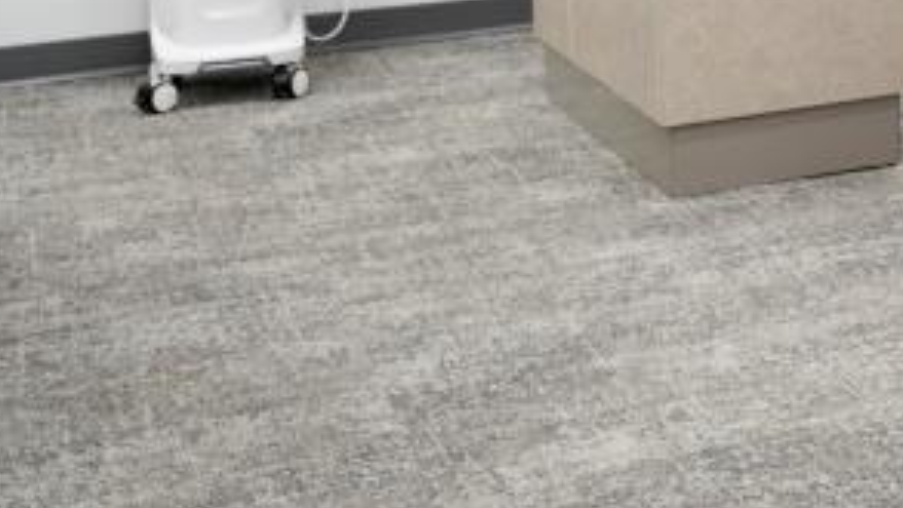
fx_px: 2152
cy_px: -349
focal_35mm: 90
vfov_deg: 12.5
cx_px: 1479
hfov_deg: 19.5
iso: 500
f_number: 8
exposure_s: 1/15
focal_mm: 24.5
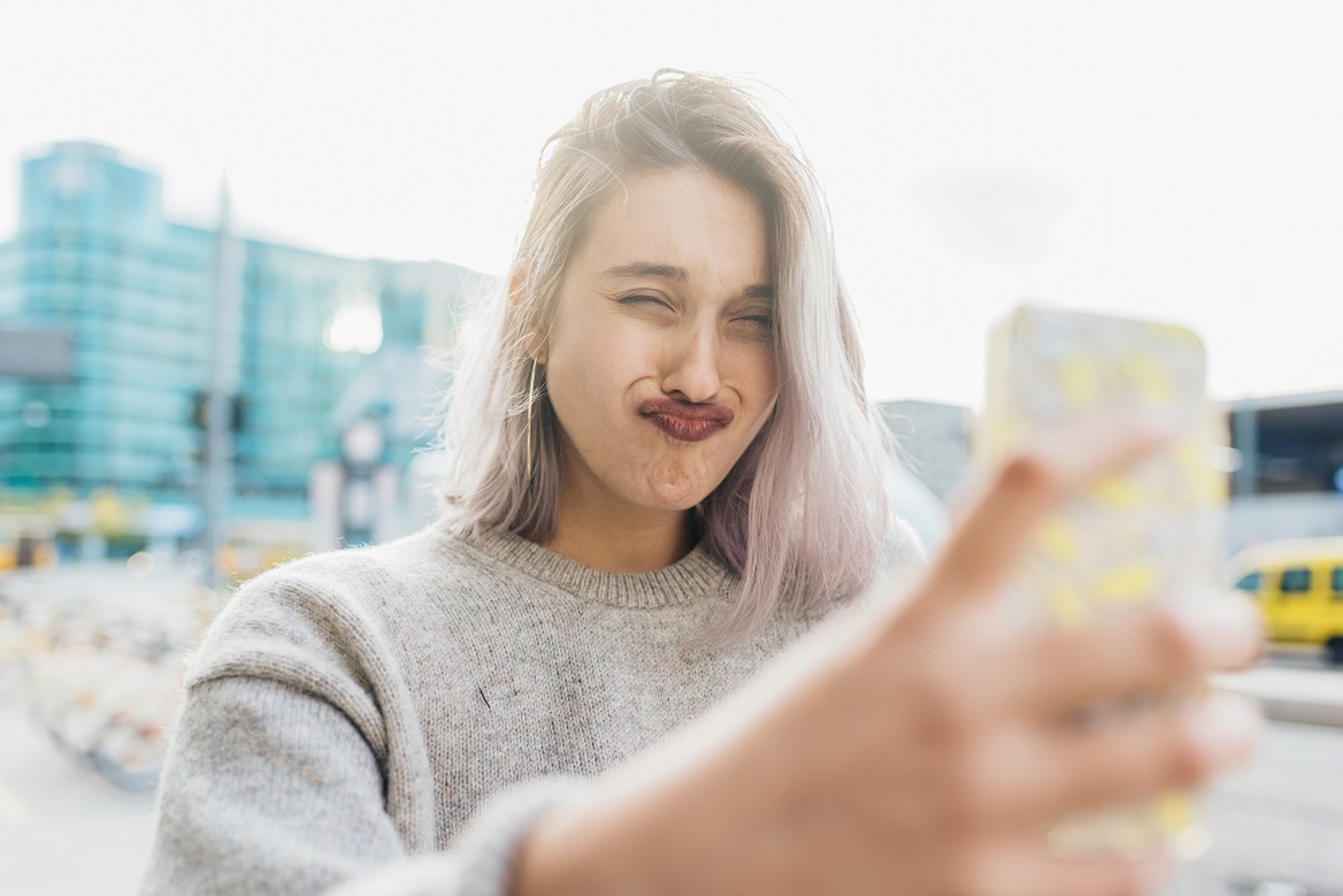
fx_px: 1306
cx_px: 672
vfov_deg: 37.9
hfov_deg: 54.4
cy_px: 448
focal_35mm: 35
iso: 400
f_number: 2.8
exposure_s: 1/640
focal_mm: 35
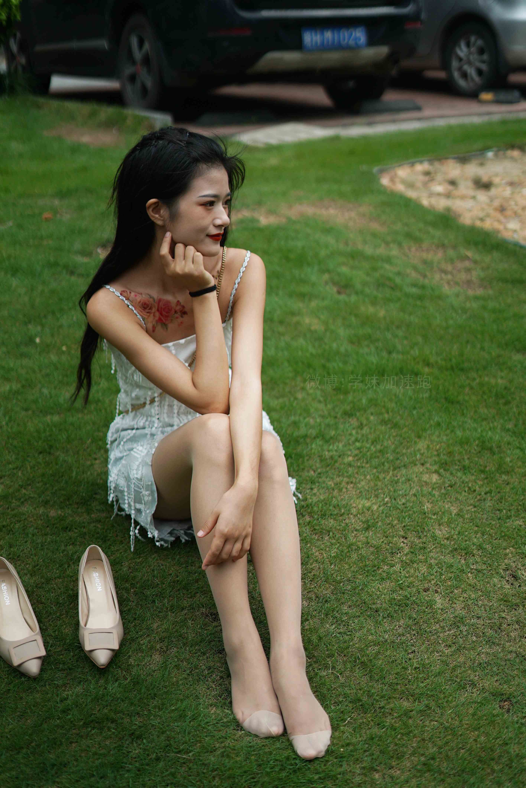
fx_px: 1094
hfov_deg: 27.0
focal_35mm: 50
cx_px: 263
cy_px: 394
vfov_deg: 39.6
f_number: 1.8
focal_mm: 50
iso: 200
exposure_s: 1/6400
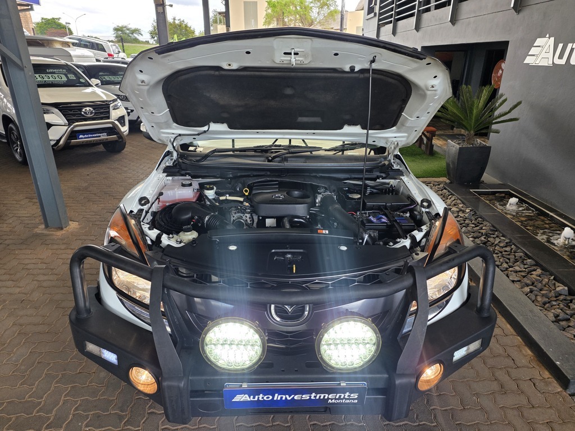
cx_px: 288
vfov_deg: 58.9
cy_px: 216
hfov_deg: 73.9
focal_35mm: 23
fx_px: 382
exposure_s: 1/180
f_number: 1.7
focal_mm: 6.25
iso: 40
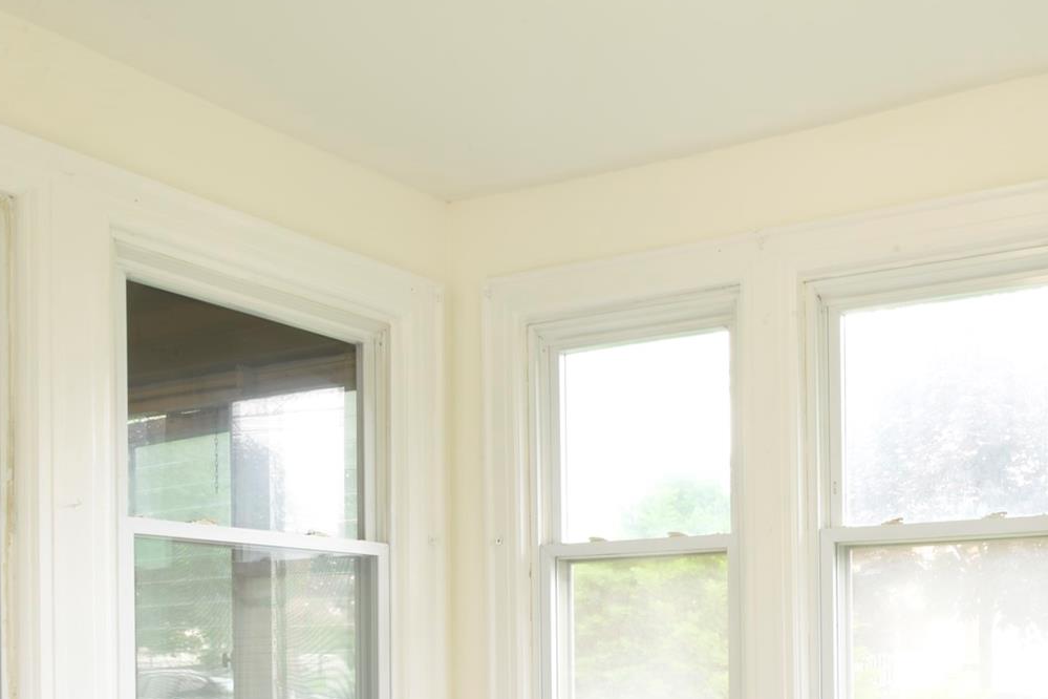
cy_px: 658
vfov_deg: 30.8
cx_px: 898
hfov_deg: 44.1
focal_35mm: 41
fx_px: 1193
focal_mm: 20
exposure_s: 1.6
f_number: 22
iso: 100
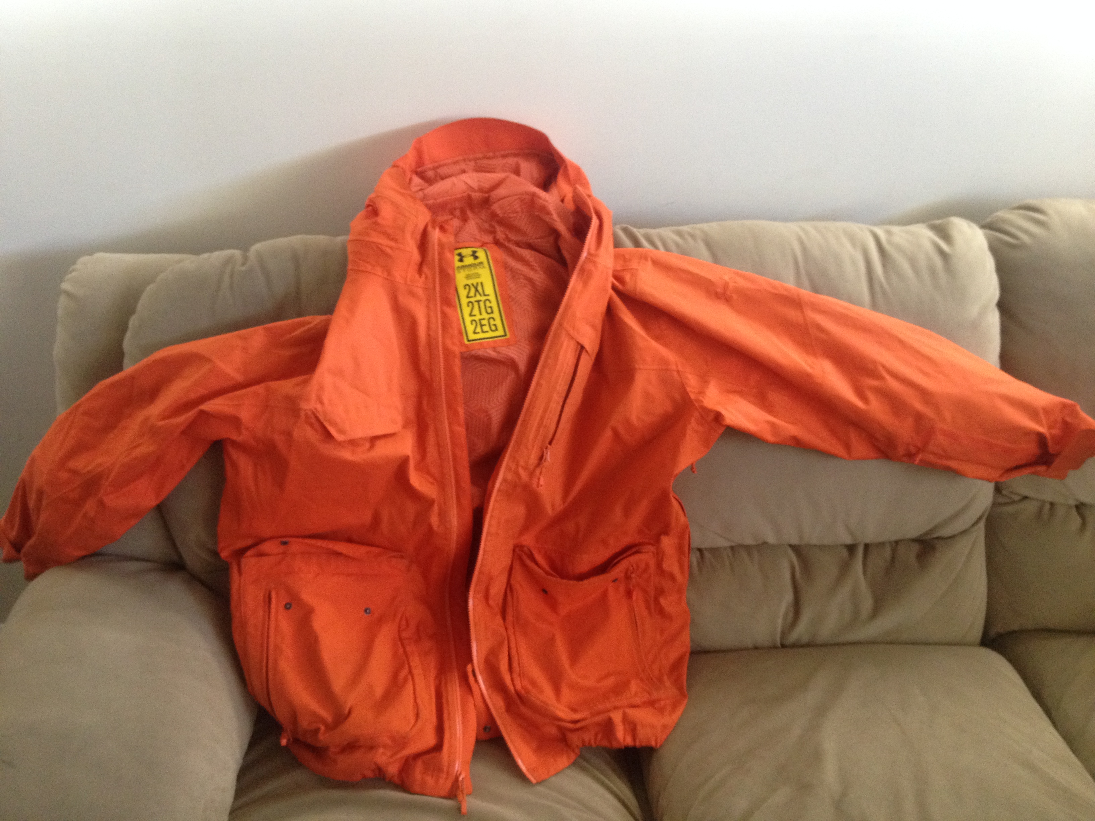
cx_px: 548
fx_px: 1107
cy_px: 410
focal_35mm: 35
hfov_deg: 52.6
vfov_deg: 40.7
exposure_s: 1/20
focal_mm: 4.28
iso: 200
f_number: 2.4
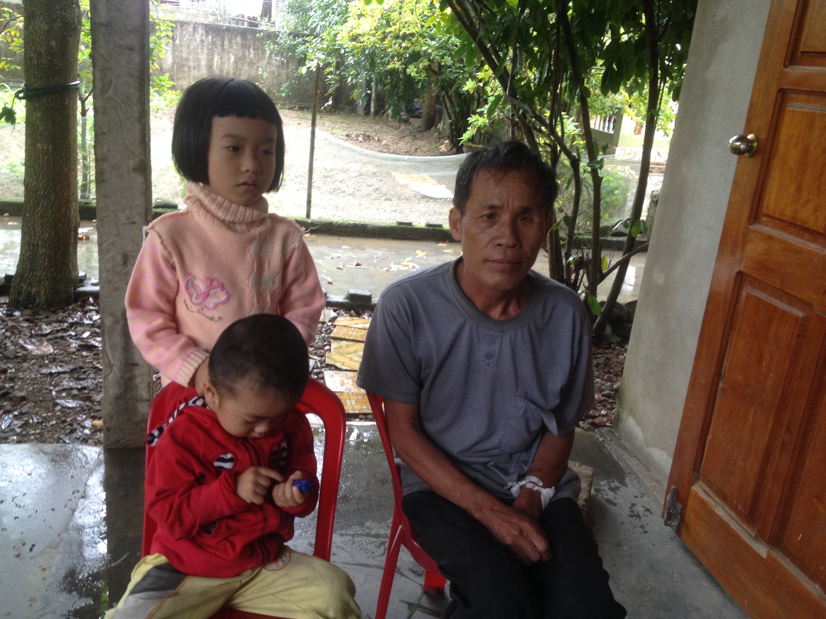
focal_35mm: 35
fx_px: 835
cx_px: 413
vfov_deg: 40.7
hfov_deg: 52.6
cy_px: 310
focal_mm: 4.28
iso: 80
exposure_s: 1/20
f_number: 2.4
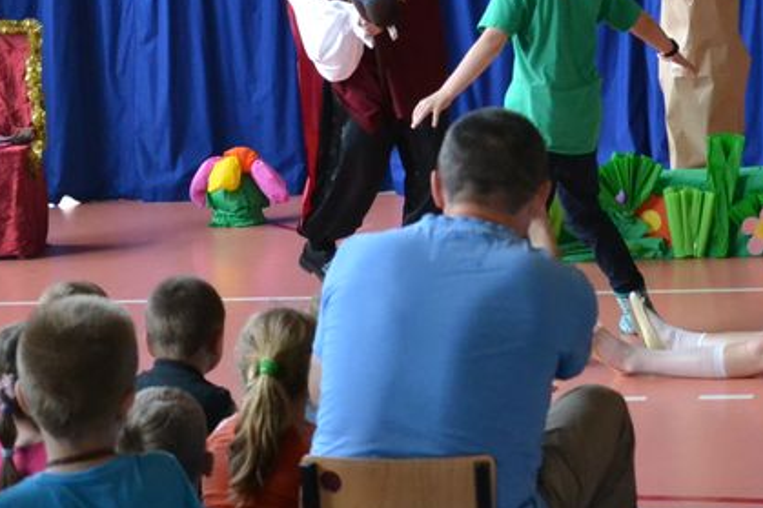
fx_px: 2733
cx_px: 676
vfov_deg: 10.5
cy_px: -31
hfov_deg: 15.7
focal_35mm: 129
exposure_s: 1/320
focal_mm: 40
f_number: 4.5
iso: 3200
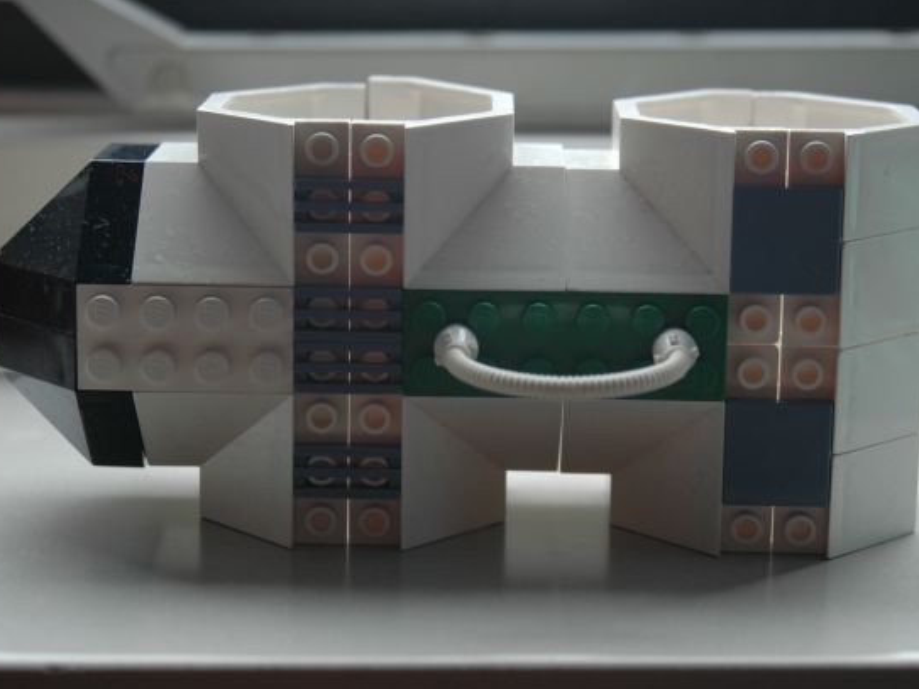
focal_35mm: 102
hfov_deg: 19.3
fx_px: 2707
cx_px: 491
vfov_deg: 14.5
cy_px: 354
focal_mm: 60
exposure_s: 1/125
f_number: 5.6
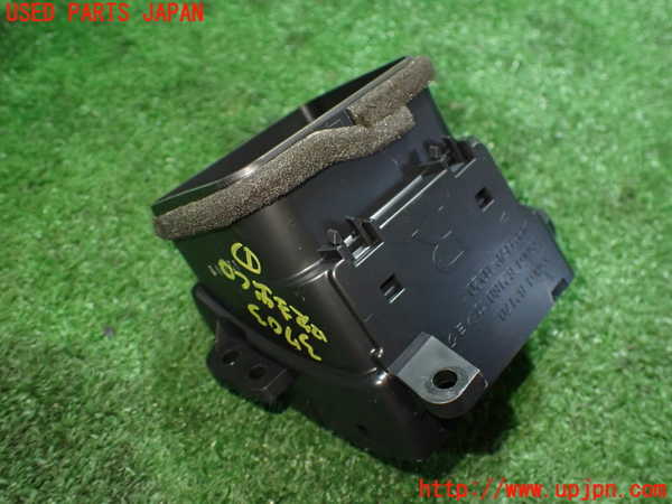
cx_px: 336
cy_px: 252
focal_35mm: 30
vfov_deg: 46.8
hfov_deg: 60.0
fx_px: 582
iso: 800
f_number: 2.3
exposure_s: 1/100
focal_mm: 5.4
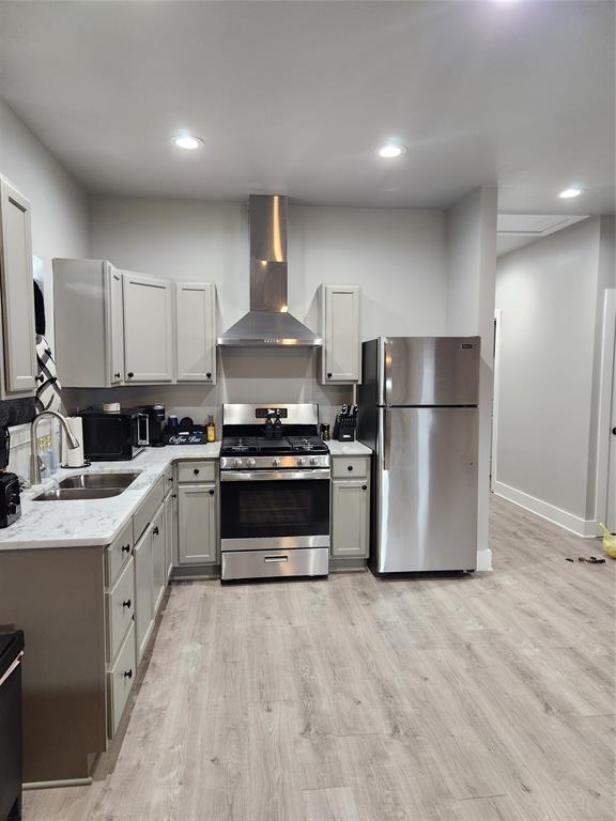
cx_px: 308
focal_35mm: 23
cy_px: 410
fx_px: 546
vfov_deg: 73.9
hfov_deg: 58.9
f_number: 1.8
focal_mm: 5.4
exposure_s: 1/120
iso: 500
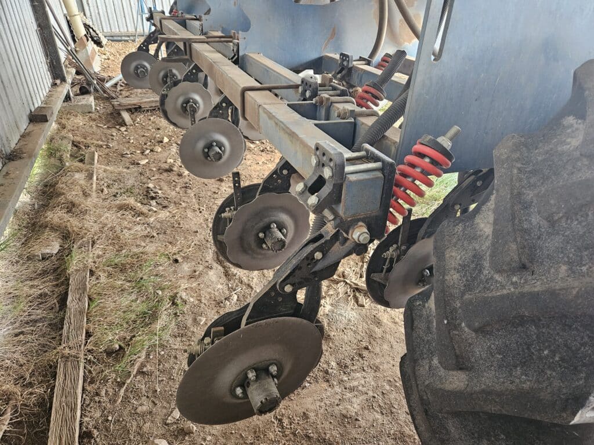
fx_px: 395
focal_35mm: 23
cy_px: 222
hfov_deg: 73.9
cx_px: 297
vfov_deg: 58.9
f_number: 1.8
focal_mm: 5.4
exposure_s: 1/100
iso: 500
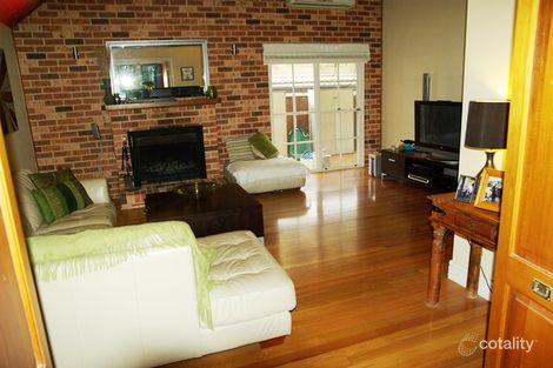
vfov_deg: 50.4
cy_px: 184
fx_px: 392
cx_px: 276
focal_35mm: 26
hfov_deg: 70.5
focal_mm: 17
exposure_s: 1/30
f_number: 5.6
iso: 400
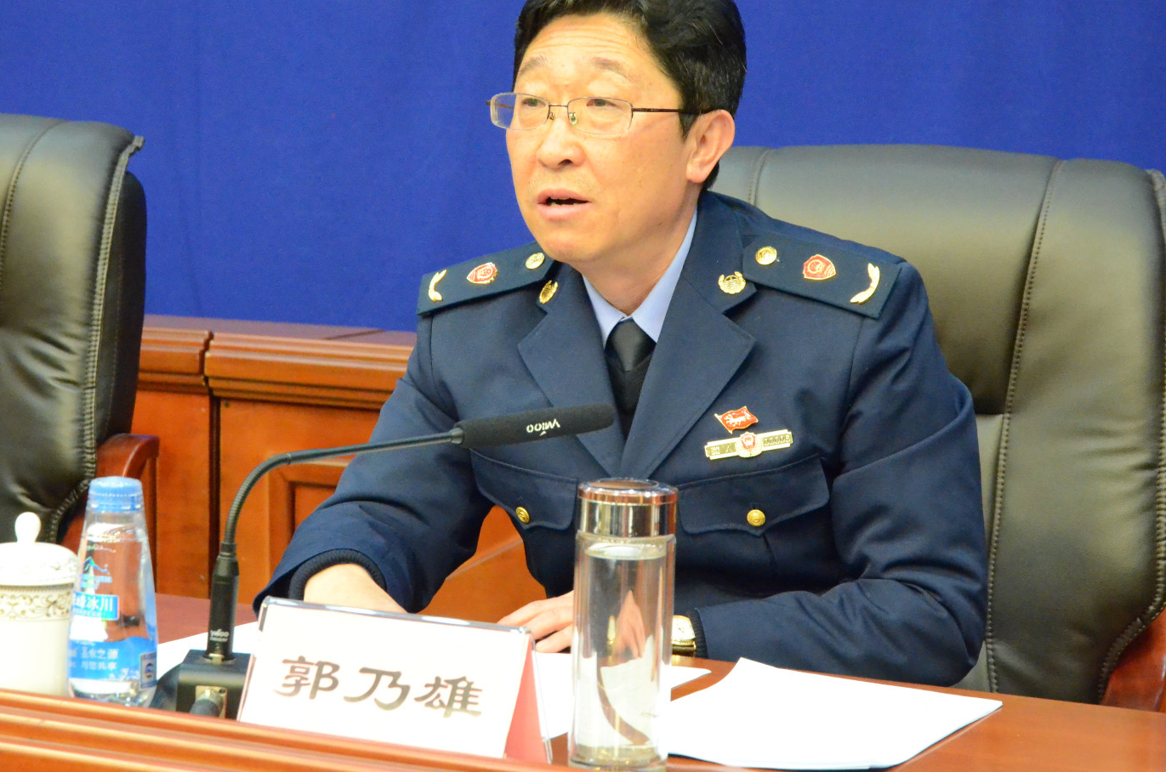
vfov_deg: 15.0
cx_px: 562
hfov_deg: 22.4
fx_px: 2941
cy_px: 358
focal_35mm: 91
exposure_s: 1/80
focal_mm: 52
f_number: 7.1
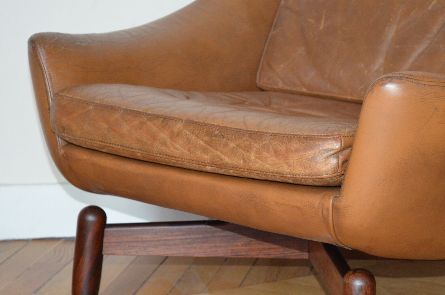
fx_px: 1147
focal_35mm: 93
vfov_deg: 14.6
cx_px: 267
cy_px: 165
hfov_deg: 21.9
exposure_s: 1/60
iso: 2000
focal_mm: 50
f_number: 6.3
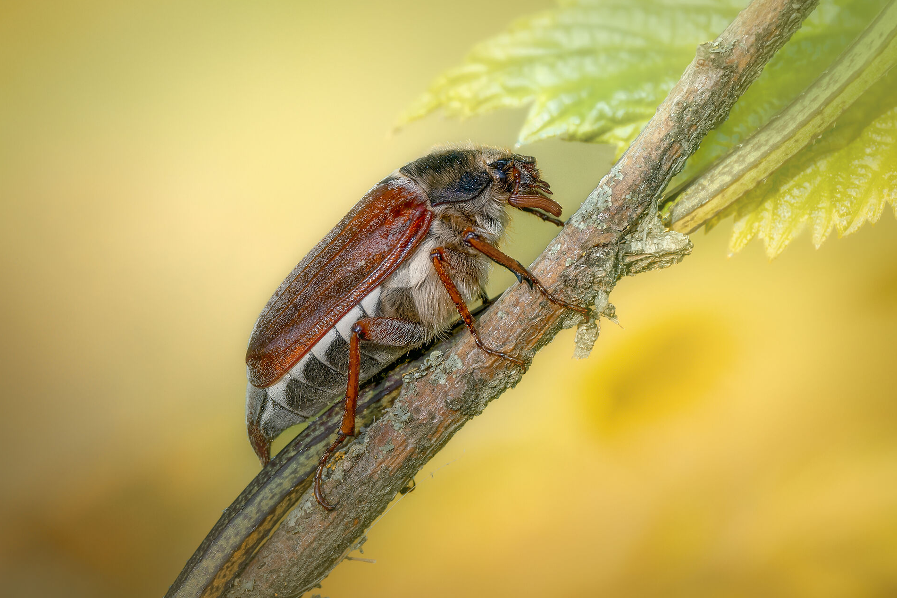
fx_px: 12581
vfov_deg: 2.7
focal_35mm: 505
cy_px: 326
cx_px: 444
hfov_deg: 4.1
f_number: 9
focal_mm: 400
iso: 100
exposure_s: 1/125
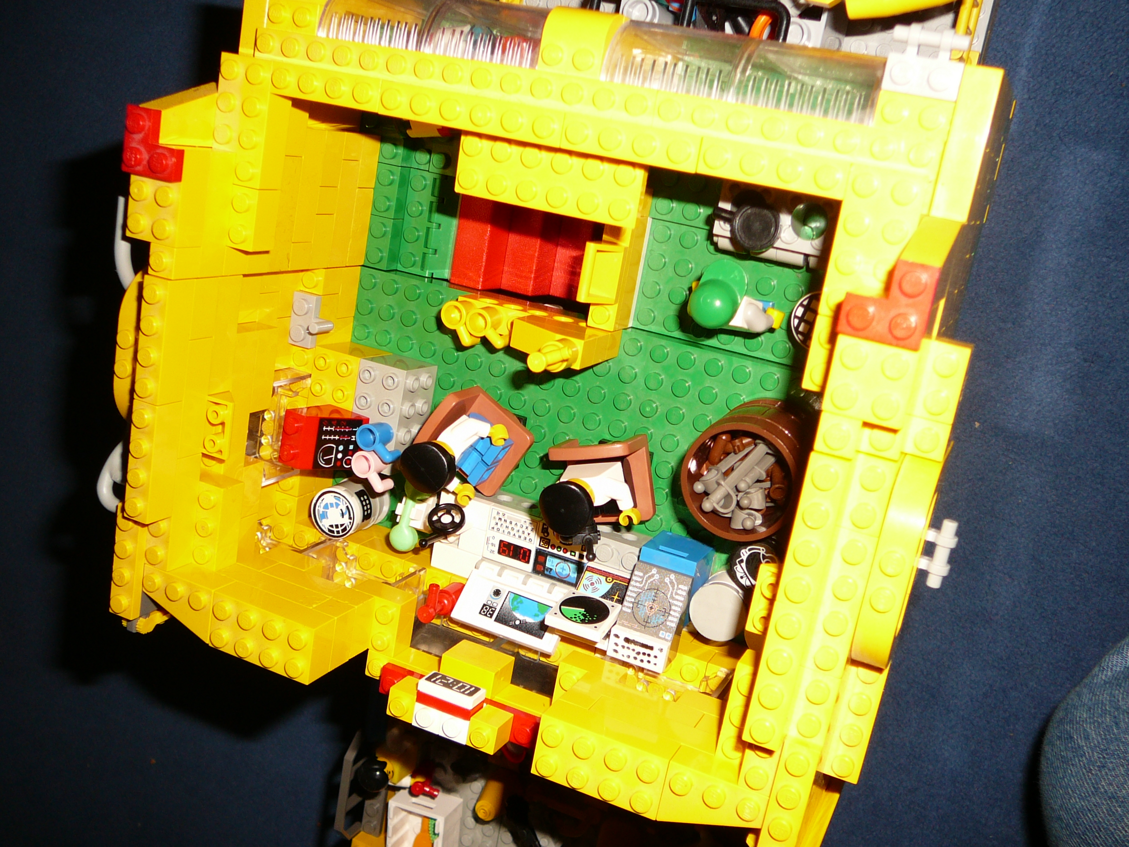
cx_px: 564
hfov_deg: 52.6
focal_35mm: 35
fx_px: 1142
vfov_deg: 40.7
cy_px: 424
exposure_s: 1/30
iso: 80
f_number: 2.8
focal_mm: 5.2
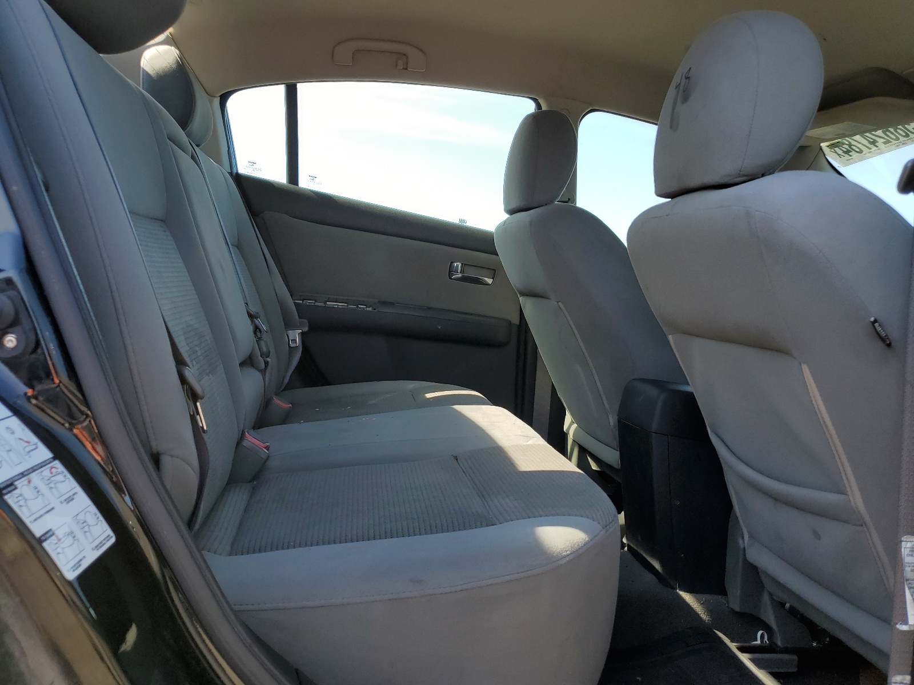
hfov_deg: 67.3
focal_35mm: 26
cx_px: 457
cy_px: 342
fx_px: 687
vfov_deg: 53.1
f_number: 1.5
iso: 50
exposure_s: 1/769
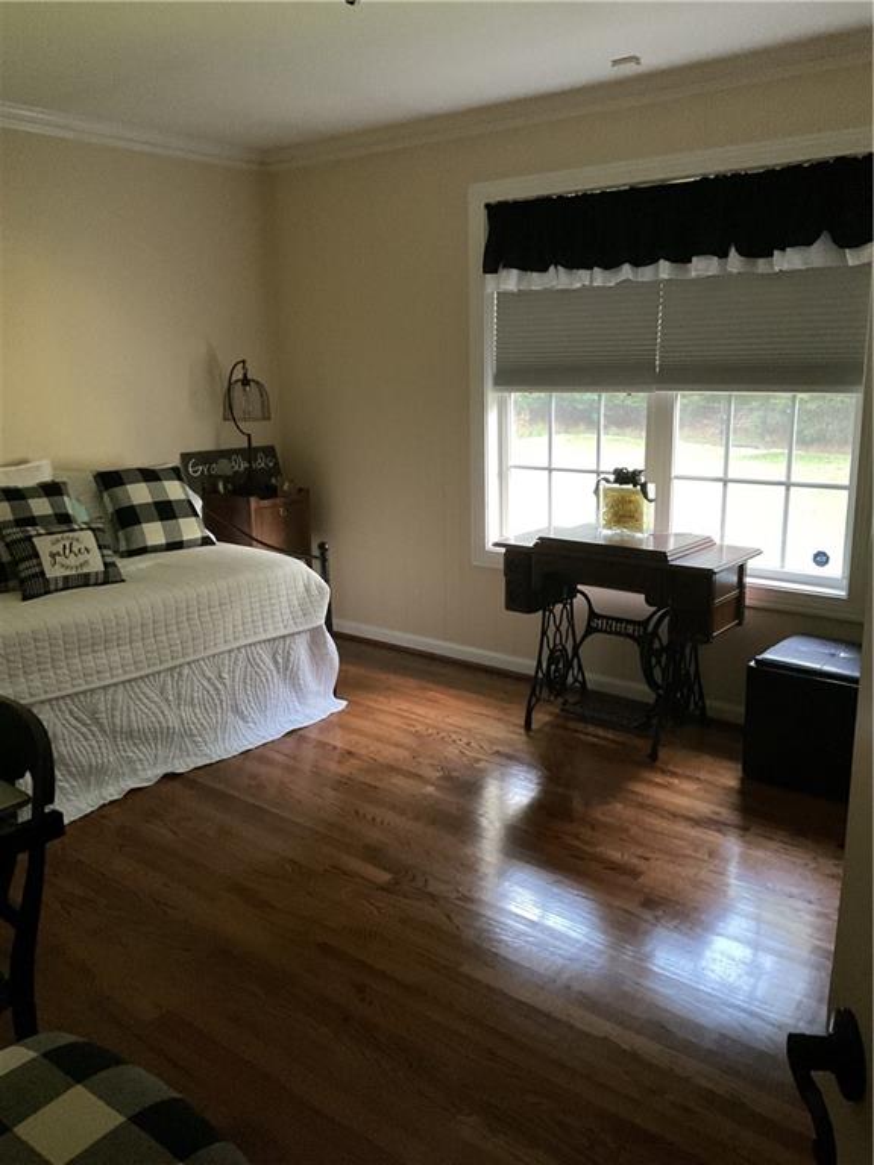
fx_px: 976
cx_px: 437
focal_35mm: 29
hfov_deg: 48.2
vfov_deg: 61.7
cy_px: 582
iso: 500
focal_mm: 3
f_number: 1.8
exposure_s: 1/30
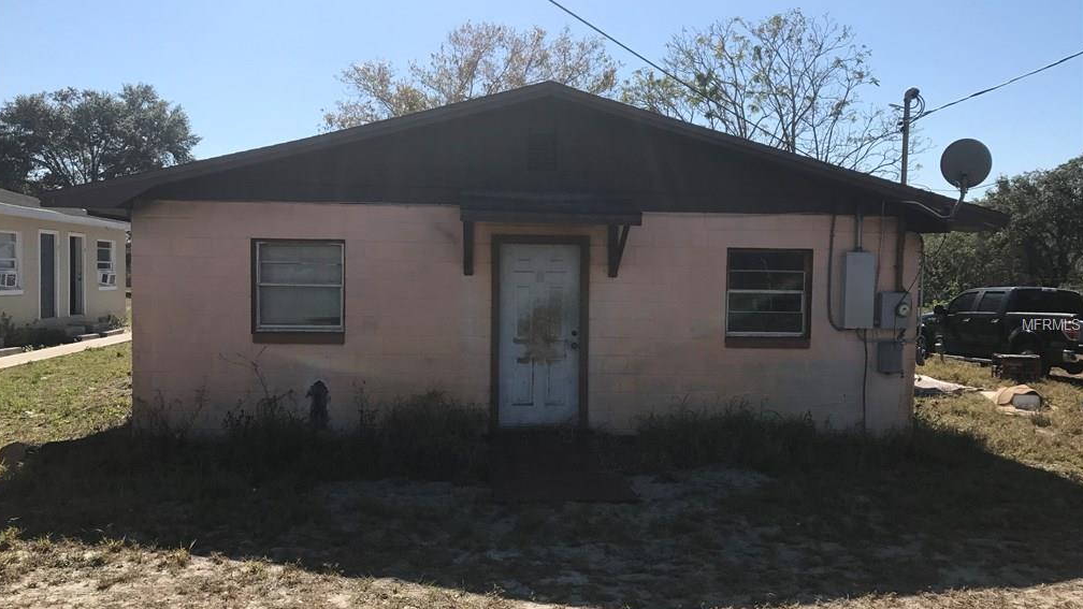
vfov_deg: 37.8
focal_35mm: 31
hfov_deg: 62.6
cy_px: 325
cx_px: 537
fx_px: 890
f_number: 1.8
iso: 20
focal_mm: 3.99
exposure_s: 1/2994
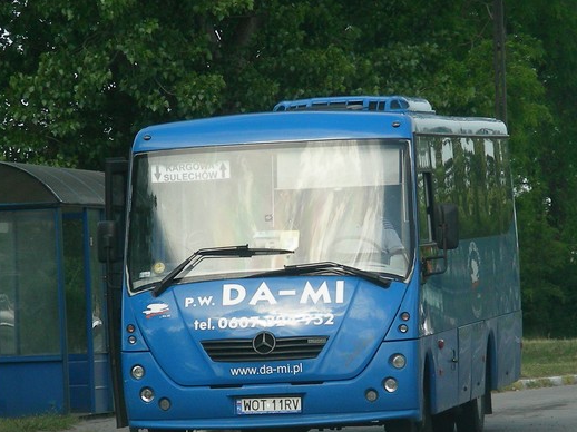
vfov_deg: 5.0
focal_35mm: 299
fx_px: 4982
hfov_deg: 6.6
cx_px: 312
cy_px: 284
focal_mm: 28.7
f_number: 3.5
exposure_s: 1/378
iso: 50
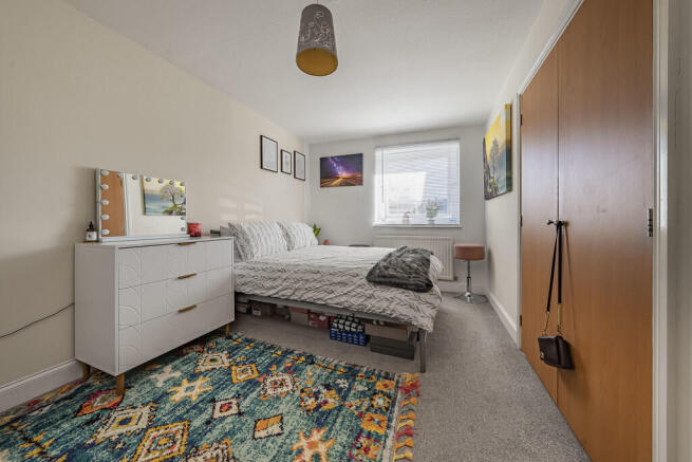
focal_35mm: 12
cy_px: 231
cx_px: 346
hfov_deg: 112.6
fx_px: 231
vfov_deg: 90.0
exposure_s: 1/50
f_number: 9
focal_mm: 12
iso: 320
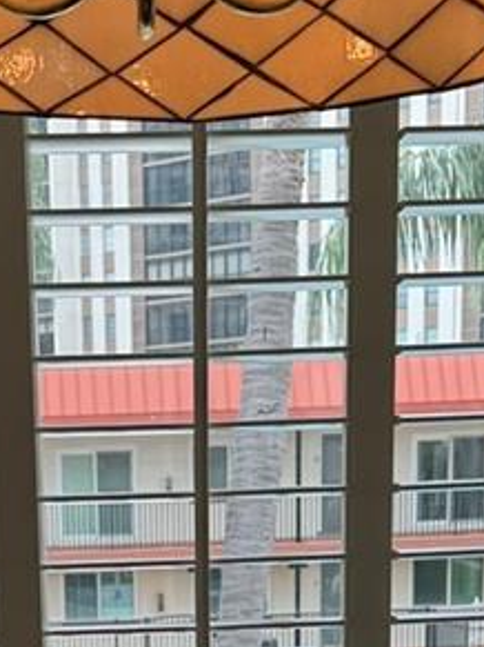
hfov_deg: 14.8
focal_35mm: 99
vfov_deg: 18.2
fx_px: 1847
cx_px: 84
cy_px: 896
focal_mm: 6.76
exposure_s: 1/645
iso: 80
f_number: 1.78
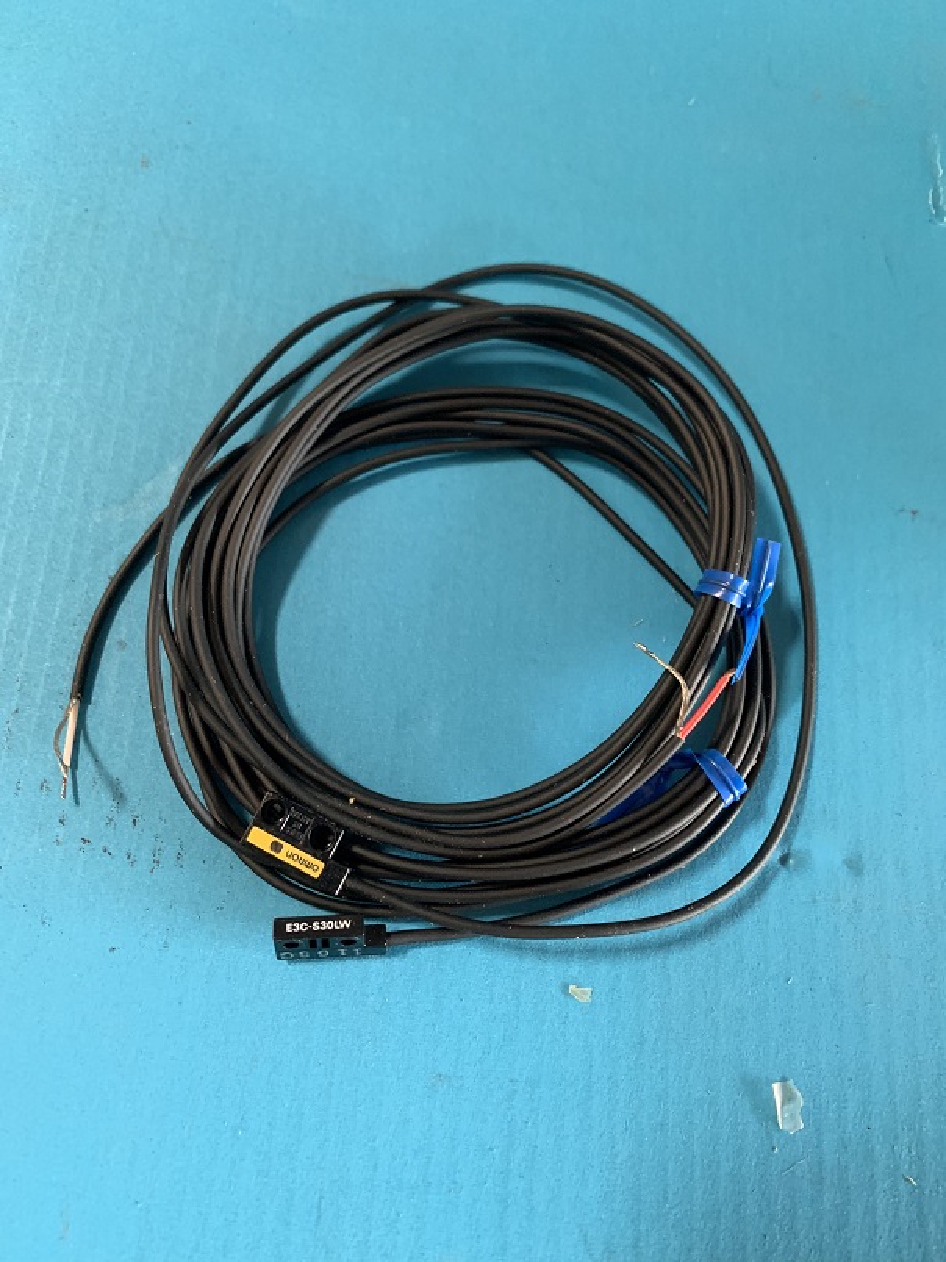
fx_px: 948
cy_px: 631
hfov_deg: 53.1
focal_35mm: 26
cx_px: 473
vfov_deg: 67.3
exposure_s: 1/54
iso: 400
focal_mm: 4.25
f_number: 1.8
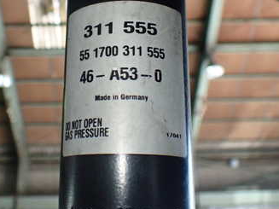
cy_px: 42
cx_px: 109
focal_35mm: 55
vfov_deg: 26.1
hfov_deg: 34.8
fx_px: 443
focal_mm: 5.4
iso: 500
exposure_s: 1/125
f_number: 2.3
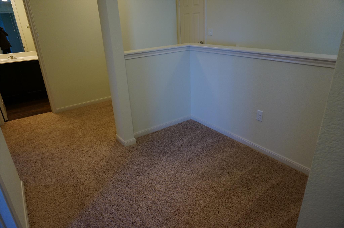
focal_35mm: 24
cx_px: 172
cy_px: 114
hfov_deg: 73.8
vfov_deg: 53.0
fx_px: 229
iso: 500
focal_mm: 16
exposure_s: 1/60
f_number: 4
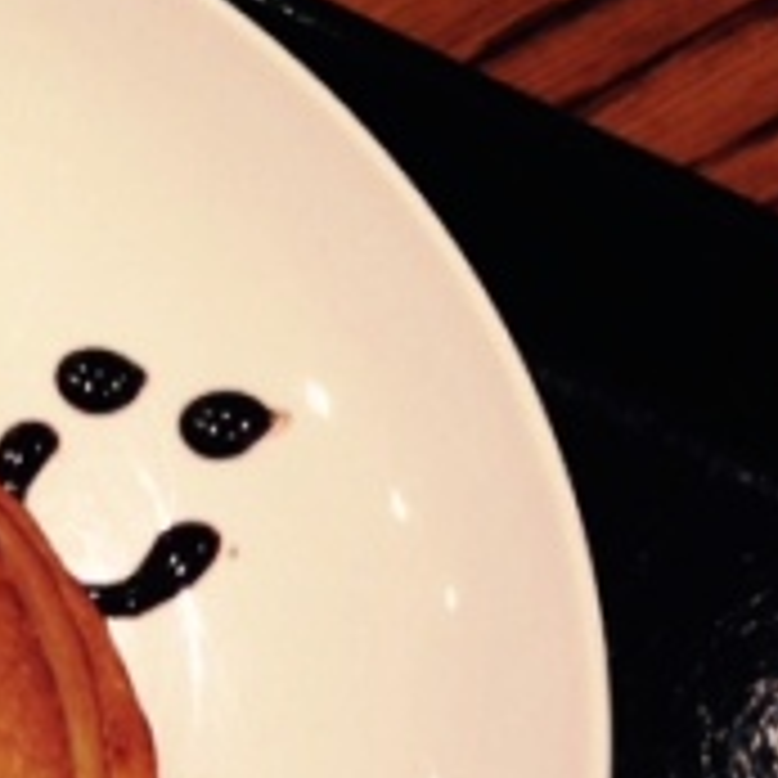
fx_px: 2288
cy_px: 621
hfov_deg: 18.2
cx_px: -196
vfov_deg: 19.1
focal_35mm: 90
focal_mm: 4.12
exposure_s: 1/20
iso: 80
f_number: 2.4
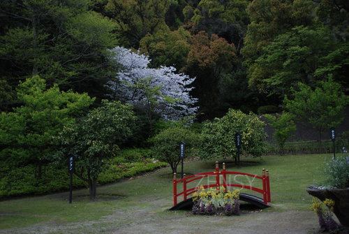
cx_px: 174
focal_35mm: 36
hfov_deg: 53.1
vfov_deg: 37.0
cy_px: 117
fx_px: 350
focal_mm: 24
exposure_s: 1/2000
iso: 160
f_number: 2
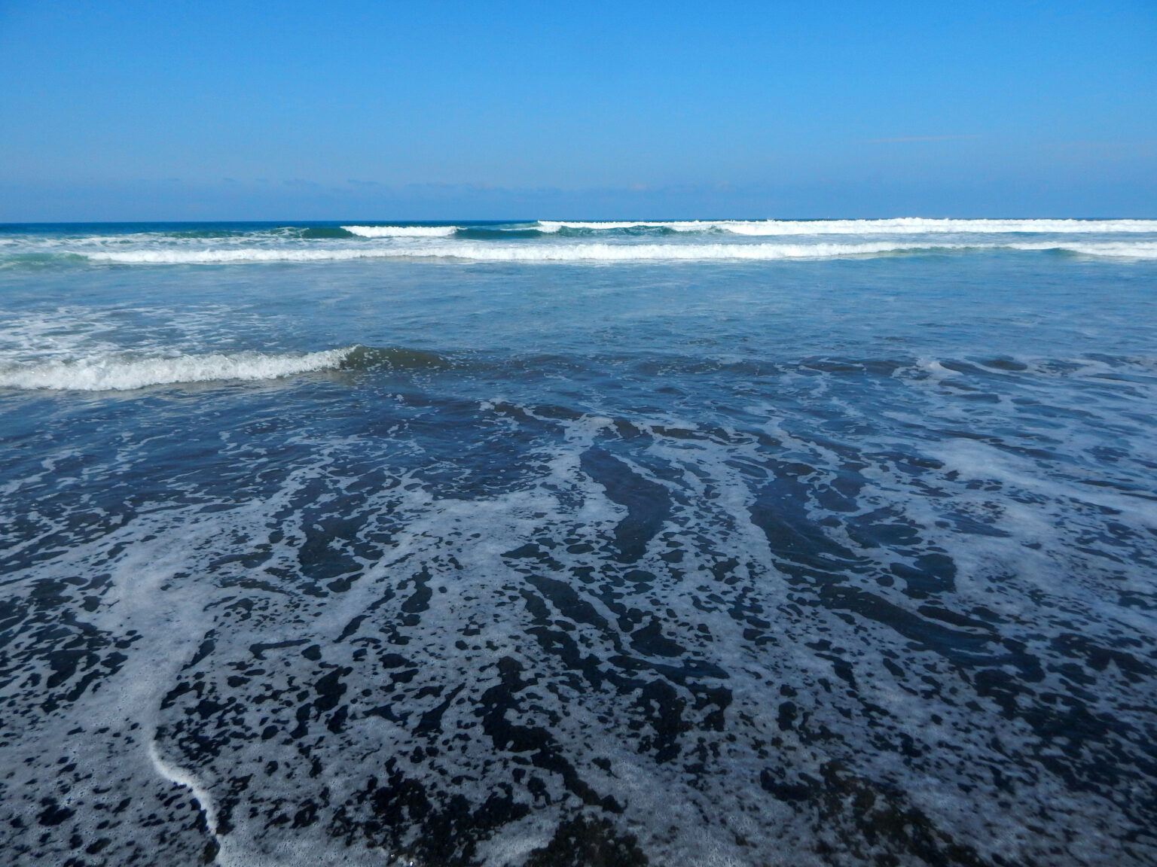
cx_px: 578
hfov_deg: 76.4
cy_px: 434
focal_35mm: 22
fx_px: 735
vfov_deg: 61.1
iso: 125
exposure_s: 1/640
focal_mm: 4
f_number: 6
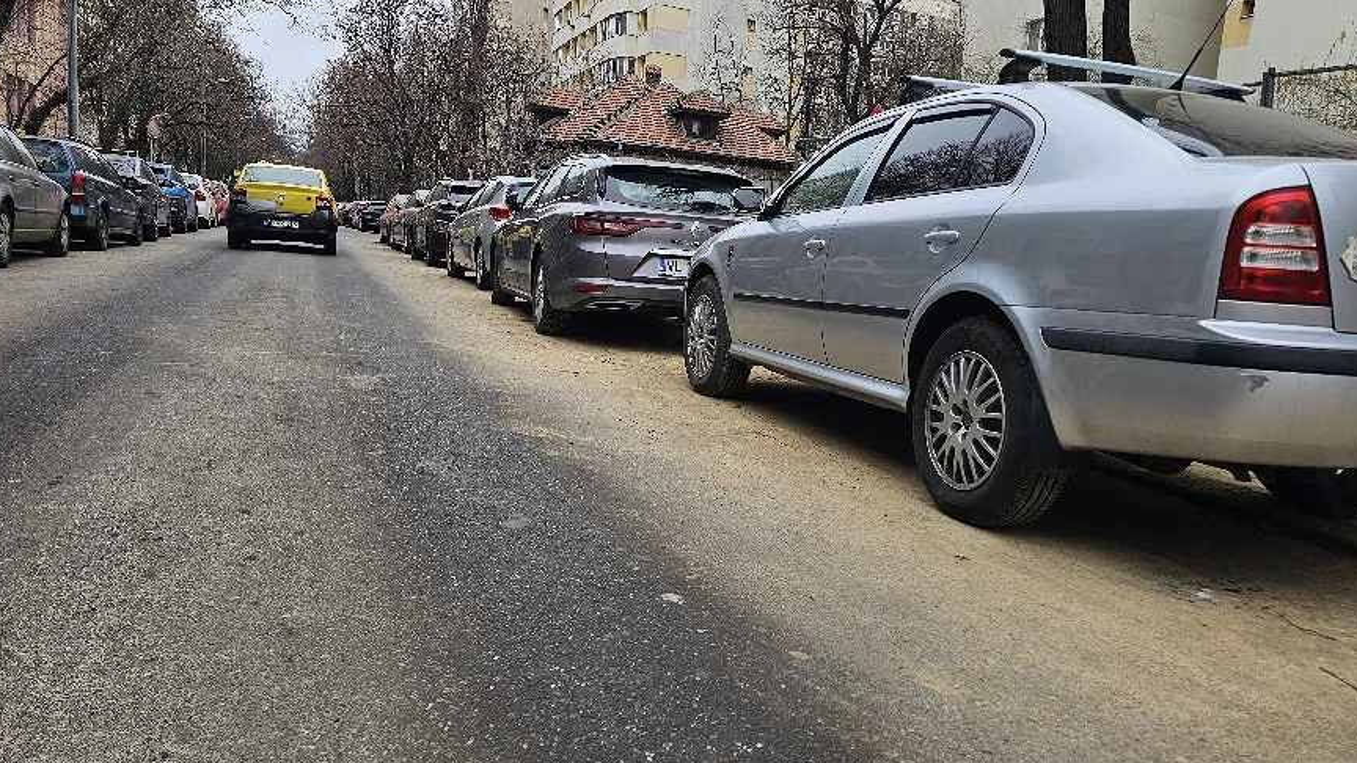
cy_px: 388
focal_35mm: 29
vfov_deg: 40.2
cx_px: 770
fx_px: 1043
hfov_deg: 65.8
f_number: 1.7
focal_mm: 6.3
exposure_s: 1/182
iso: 12
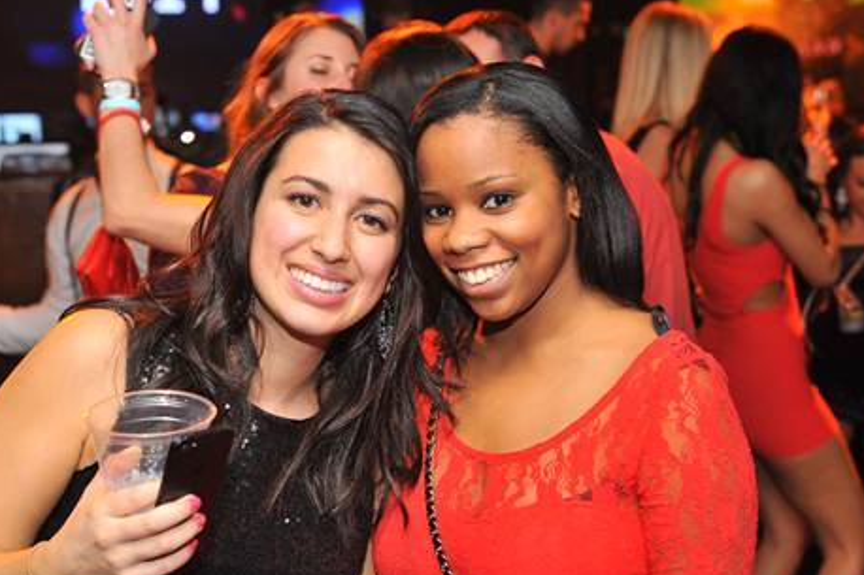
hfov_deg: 30.5
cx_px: 417
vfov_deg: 20.6
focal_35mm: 66
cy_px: 311
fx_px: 1583
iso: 1600
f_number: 5
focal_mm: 55
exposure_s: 1/100
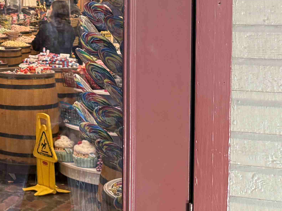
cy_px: 29
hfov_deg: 19.0
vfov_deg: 16.8
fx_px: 709
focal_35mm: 87
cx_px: -171
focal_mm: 6.76
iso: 200
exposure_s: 1/120
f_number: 1.78
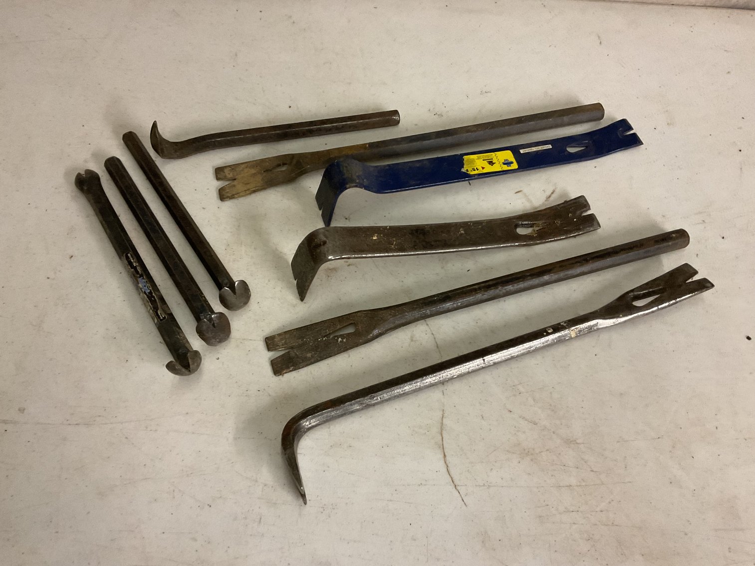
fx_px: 633
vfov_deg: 48.2
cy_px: 283
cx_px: 378
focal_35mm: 29
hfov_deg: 61.7
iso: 200
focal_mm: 3
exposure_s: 1/60
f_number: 1.8
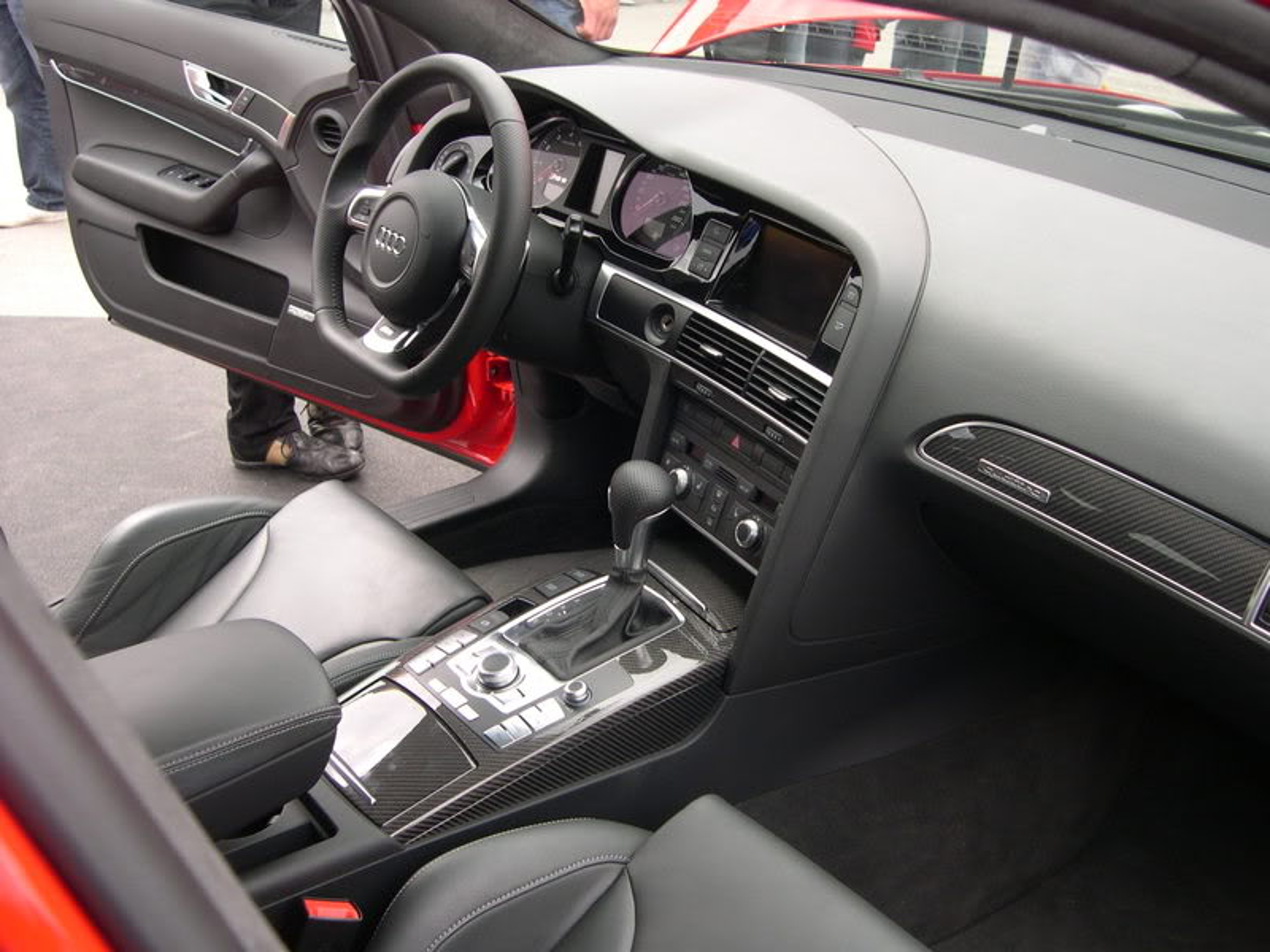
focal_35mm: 38
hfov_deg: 49.0
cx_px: 635
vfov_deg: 37.7
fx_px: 1394
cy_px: 476
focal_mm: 8
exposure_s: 1/153
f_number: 2.8
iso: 100
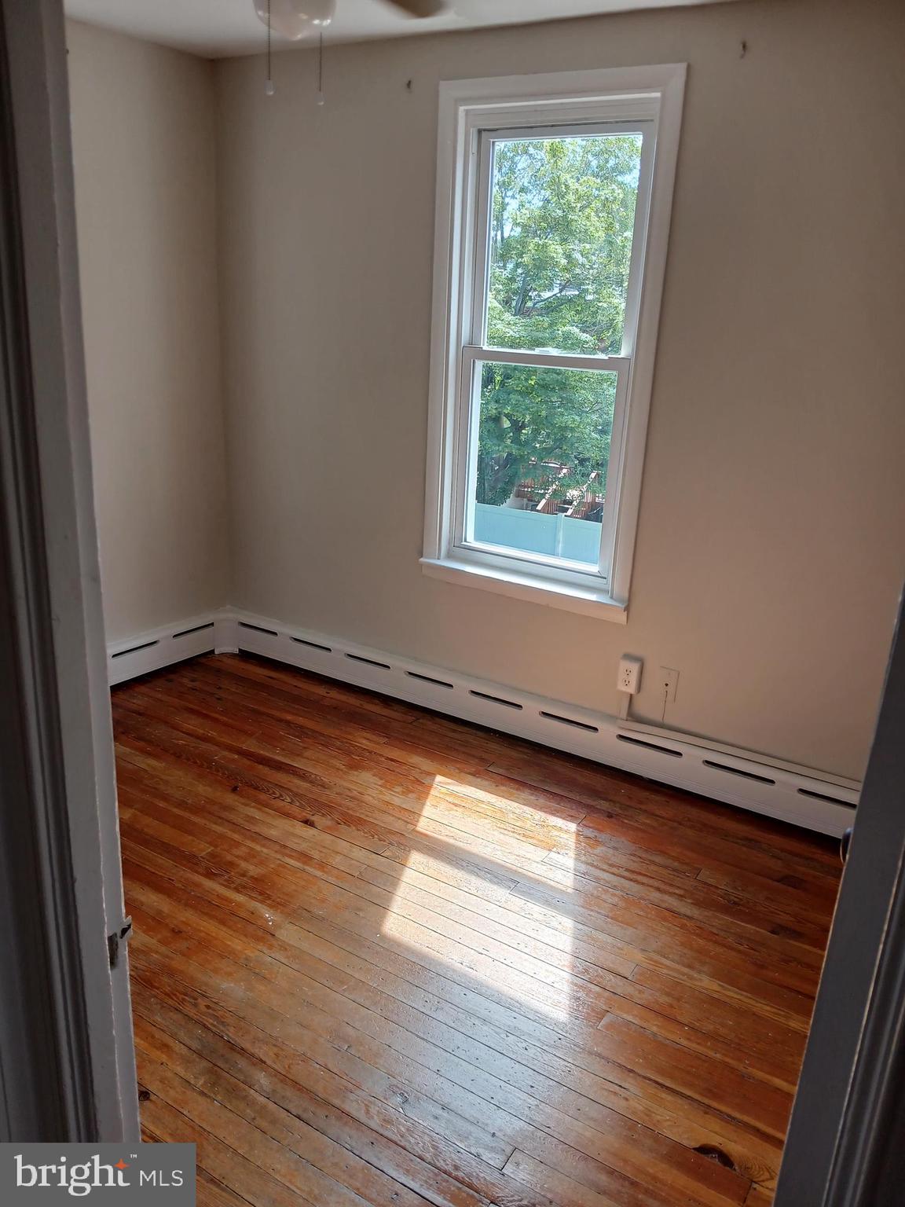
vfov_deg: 67.3
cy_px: 604
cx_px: 452
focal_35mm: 26
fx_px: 906
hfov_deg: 53.1
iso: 32
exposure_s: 1/60
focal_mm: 3.98
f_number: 1.8
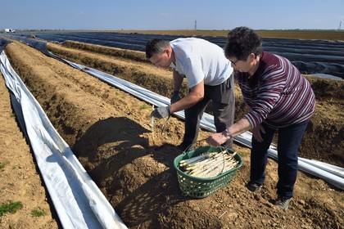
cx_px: 172
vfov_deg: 53.1
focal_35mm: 24
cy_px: 114
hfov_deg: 73.7
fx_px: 229
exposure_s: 1/250
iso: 200
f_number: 14
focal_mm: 24
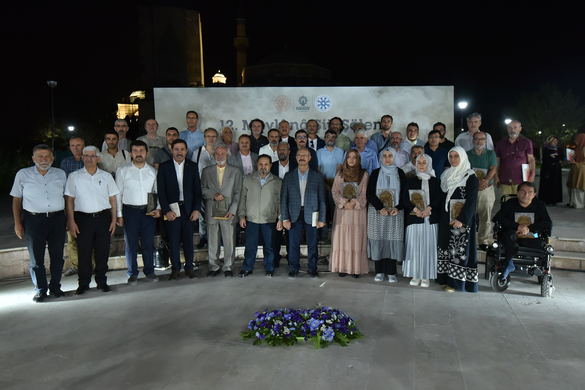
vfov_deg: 51.3
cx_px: 292
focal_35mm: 25
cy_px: 195
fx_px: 406
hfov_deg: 71.5
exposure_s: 1/60
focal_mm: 25
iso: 1600
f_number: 5
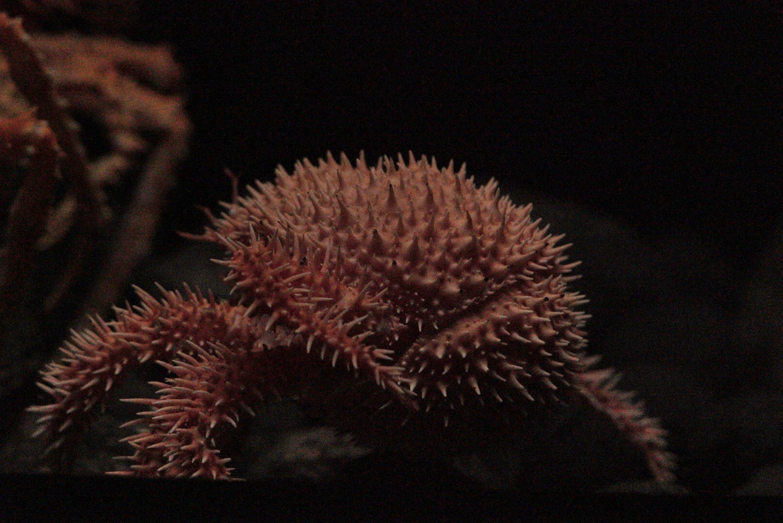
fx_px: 2938
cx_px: 392
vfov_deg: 10.2
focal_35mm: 135
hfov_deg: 15.2
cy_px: 262
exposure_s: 1/161
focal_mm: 90
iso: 8000
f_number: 3.5
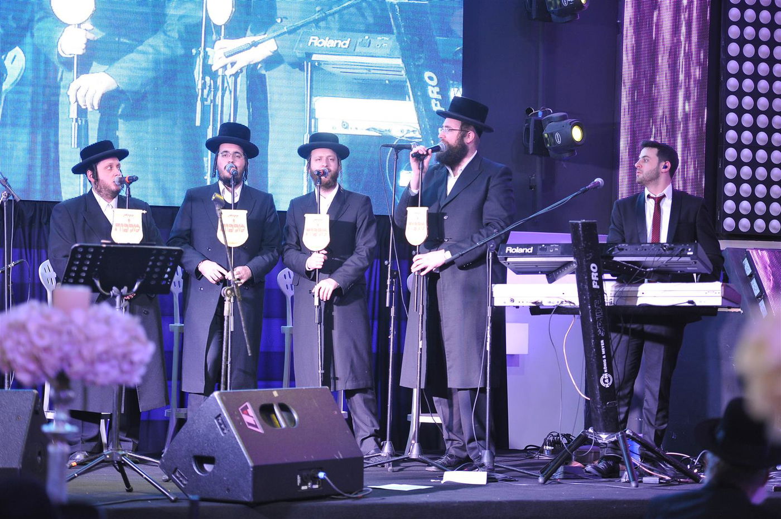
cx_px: 390
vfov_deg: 13.7
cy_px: 260
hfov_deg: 20.4
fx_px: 2168
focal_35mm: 100
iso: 1600
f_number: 2.8
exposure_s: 1/125
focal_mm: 100
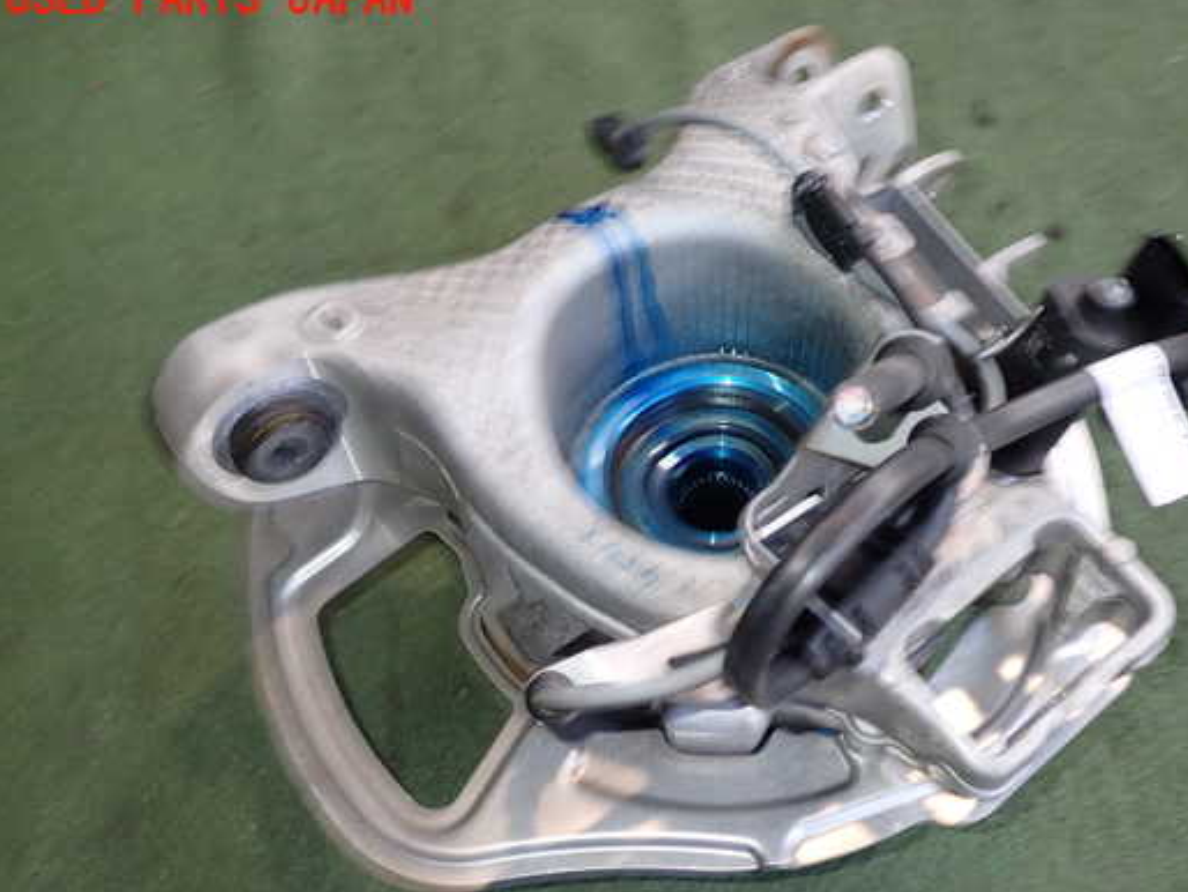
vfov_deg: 40.7
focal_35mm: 35
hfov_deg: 52.4
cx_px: 686
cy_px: 490
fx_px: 1202
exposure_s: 1/10
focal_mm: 5.4
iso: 160
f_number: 6.3
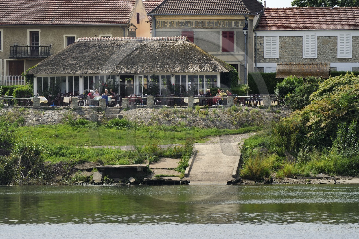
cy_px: 120
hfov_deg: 7.6
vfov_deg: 5.1
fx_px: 2692
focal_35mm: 270
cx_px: 180
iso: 200
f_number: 11
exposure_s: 1/320
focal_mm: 270
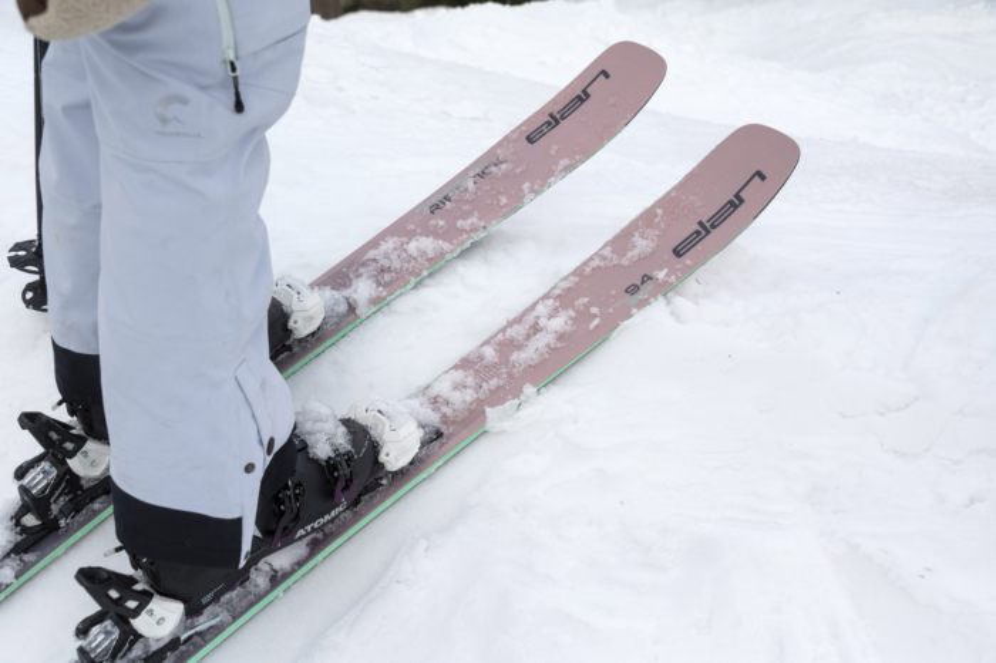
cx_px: 498
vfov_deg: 28.0
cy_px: 332
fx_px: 1327
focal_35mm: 48
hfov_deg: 41.1
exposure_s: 1/2500
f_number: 6.3
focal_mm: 48
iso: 800
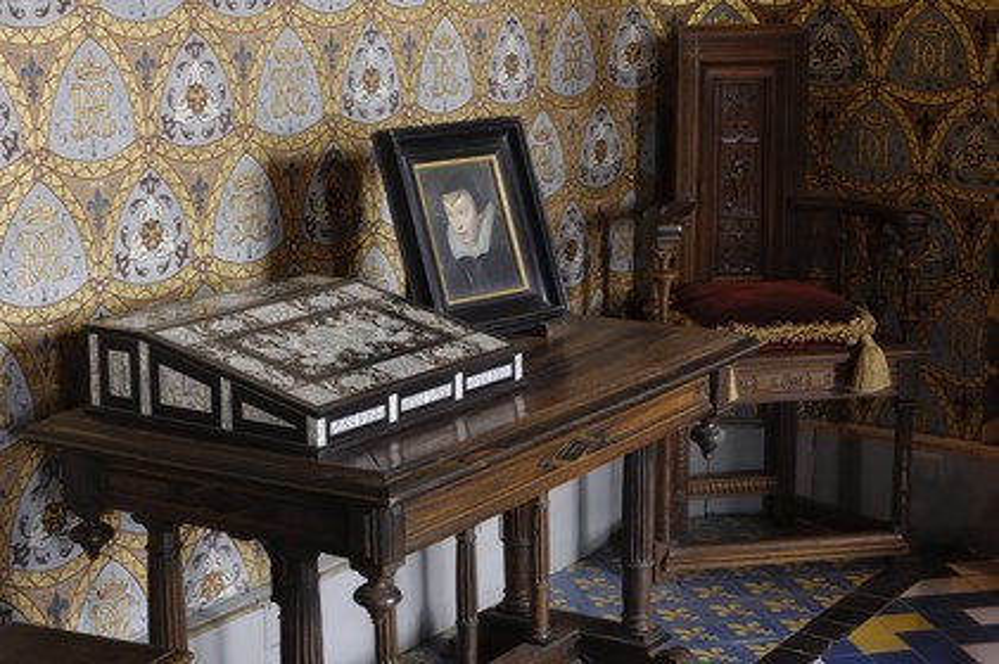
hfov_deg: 28.1
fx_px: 1996
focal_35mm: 72
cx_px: 500
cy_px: 332
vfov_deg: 18.9
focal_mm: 48
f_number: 10
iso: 100
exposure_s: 2
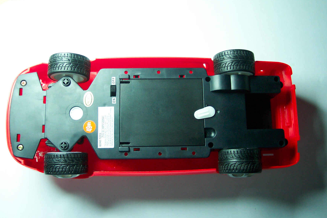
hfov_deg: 49.6
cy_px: 107
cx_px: 164
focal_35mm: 39
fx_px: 354
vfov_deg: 34.2
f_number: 2.8
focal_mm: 8
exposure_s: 1/30
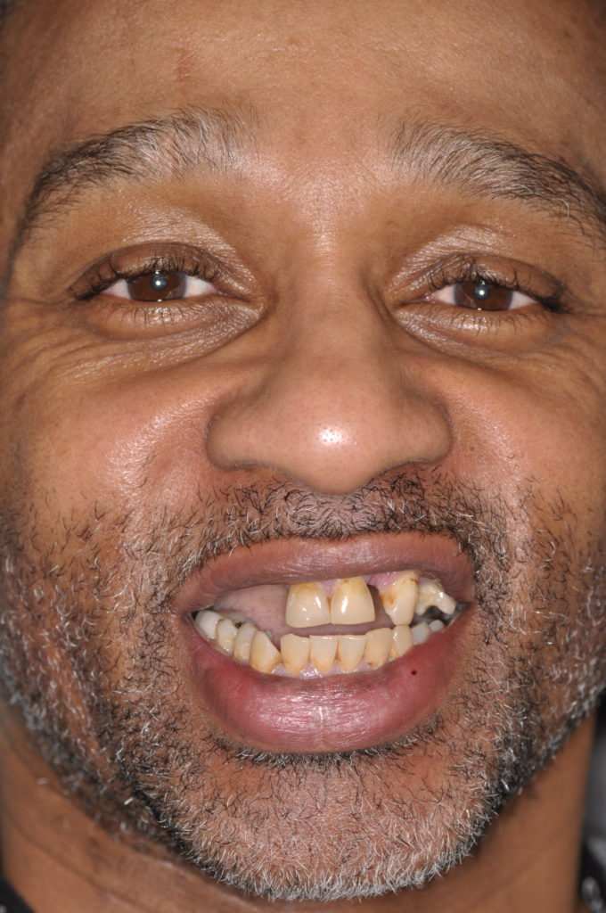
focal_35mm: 135
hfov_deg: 10.1
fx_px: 3418
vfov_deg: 15.2
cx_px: 303
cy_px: 456
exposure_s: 1/60
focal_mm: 90
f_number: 8
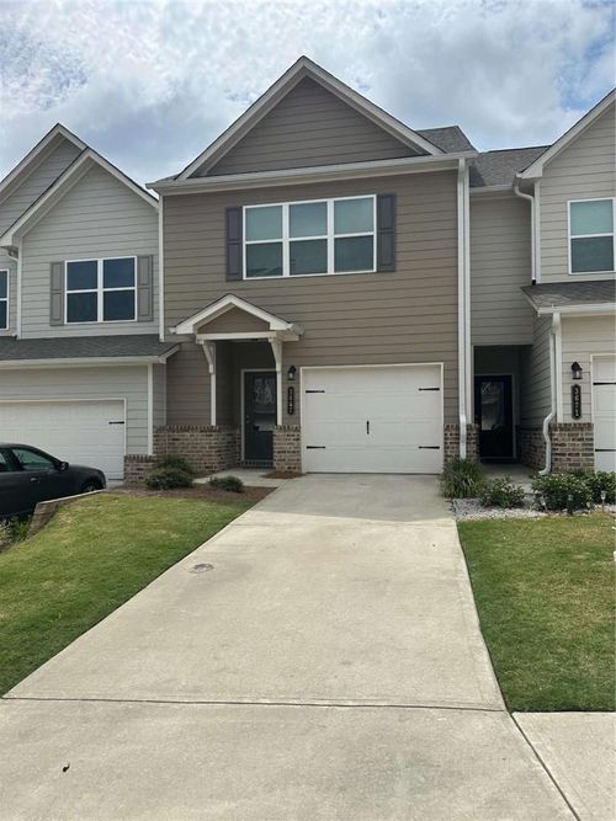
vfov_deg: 71.6
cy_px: 410
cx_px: 308
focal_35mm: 24
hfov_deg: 56.8
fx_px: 570
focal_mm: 6.86
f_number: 1.78
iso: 80
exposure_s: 1/7576
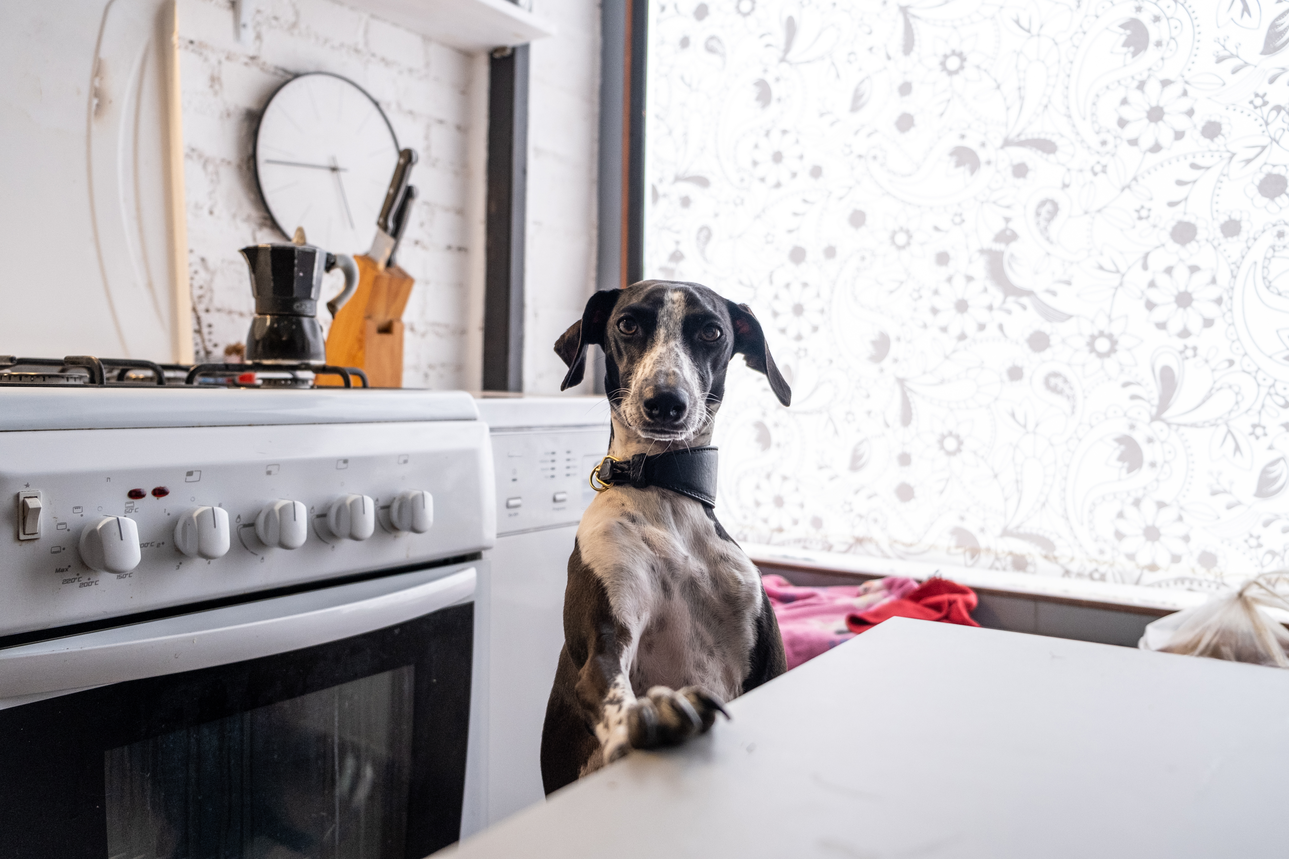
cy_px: 430
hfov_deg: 67.4
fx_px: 967
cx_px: 644
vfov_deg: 47.9
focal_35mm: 27
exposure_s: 1/125
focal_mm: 18
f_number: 2.8
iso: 800
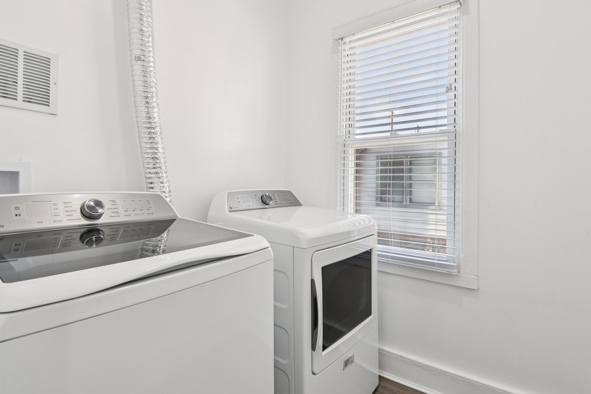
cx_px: 296
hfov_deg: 96.7
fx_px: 263
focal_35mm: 16
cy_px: 197
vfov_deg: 73.7
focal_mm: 16
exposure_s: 1/100
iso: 400
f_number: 8
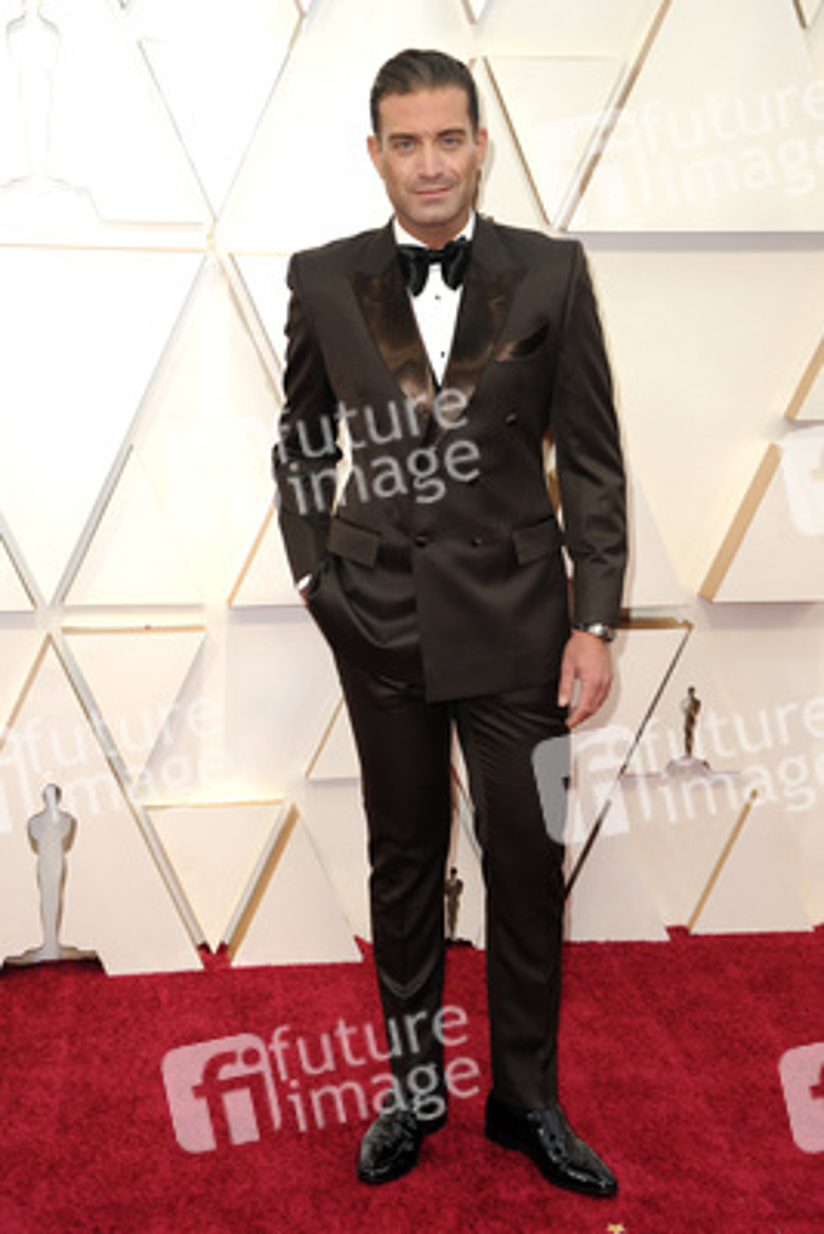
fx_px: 2127
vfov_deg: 32.4
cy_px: 617
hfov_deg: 21.9
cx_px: 412
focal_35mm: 62
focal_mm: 62
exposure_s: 1/250
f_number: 6.3
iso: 1000
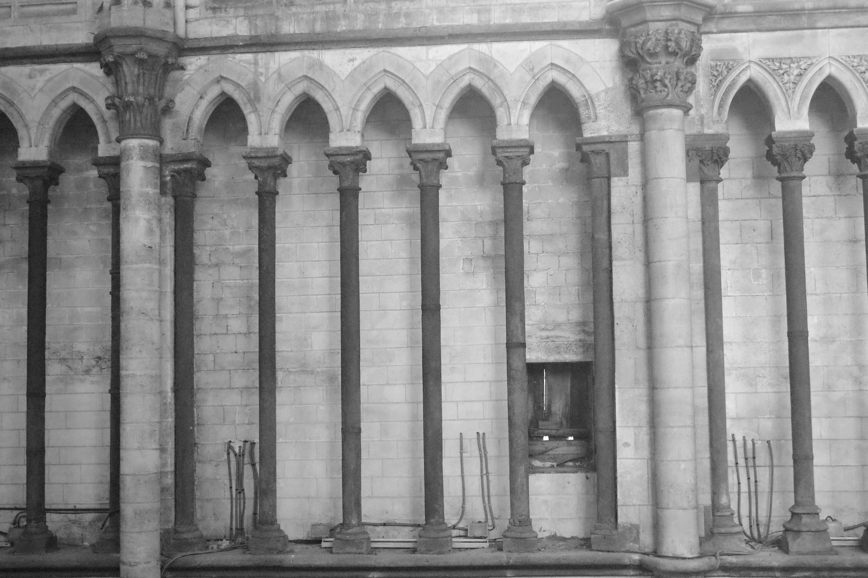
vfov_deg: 29.8
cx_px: 434
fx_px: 1084
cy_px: 289
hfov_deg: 43.6
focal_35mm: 45
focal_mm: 30
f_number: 4.5
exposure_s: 1/30
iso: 1600
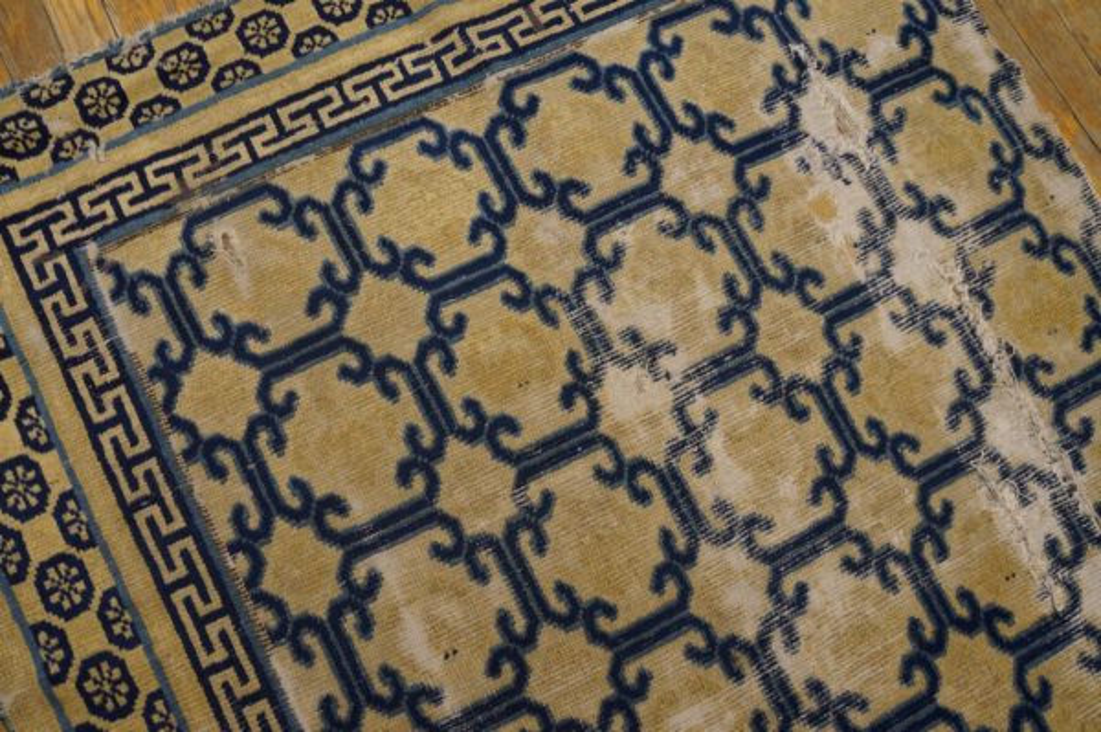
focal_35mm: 27
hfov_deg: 67.4
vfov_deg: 47.9
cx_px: 550
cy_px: 366
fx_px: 825
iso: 800
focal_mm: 18
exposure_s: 1/60
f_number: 4
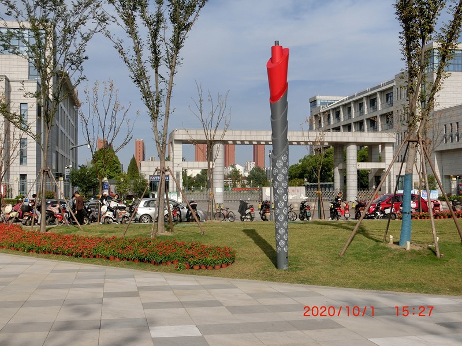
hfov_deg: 42.1
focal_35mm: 45
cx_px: 231
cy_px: 173
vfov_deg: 32.2
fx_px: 601
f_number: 8.8
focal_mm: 8
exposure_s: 1/320
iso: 80
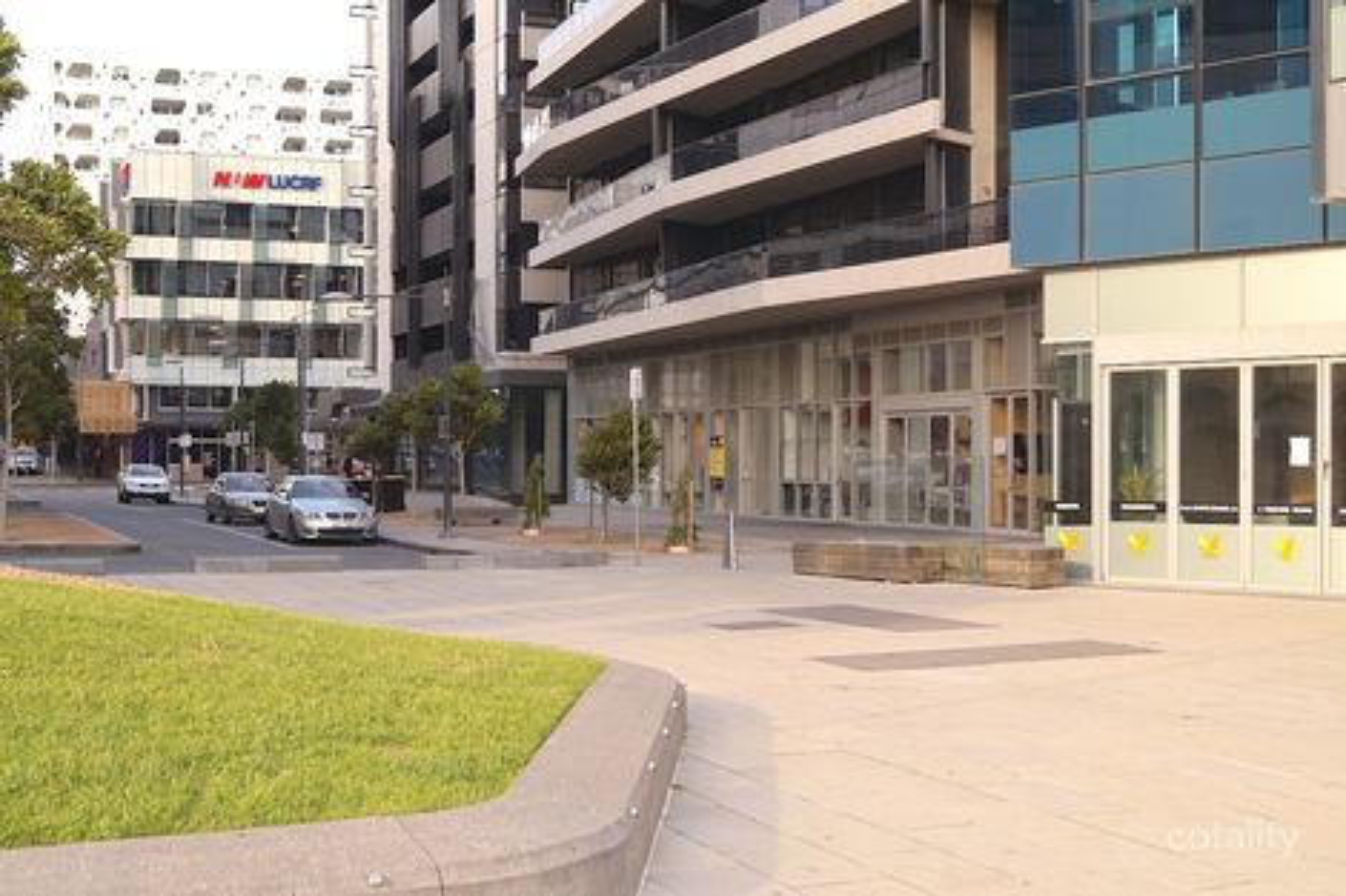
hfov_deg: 37.9
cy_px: 448
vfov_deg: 25.7
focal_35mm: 52
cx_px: 673
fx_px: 1962
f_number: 5.6
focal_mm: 35
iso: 100
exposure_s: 1/100
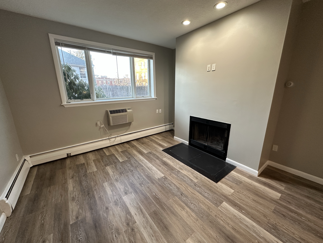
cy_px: 122
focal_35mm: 14
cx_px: 162
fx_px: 131
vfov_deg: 85.7
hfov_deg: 102.1
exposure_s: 1/60
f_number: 2.2
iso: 160
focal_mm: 2.22
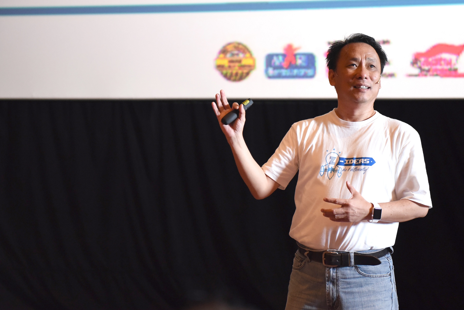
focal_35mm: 85
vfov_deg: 16.1
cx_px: 251
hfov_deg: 23.9
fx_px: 1096
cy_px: 136
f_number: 2.8
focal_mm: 70
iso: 5000
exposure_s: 1/160
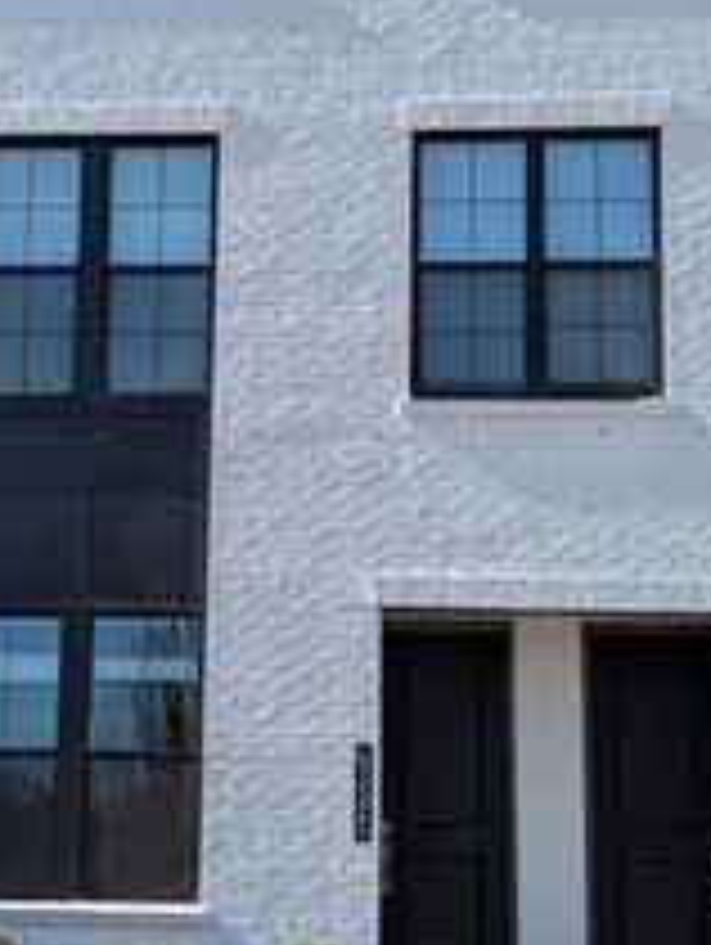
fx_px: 2077
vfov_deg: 25.6
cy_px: 360
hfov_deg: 19.3
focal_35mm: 76
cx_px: 212
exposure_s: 1/2217
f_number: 1.85
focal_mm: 6.81
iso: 46
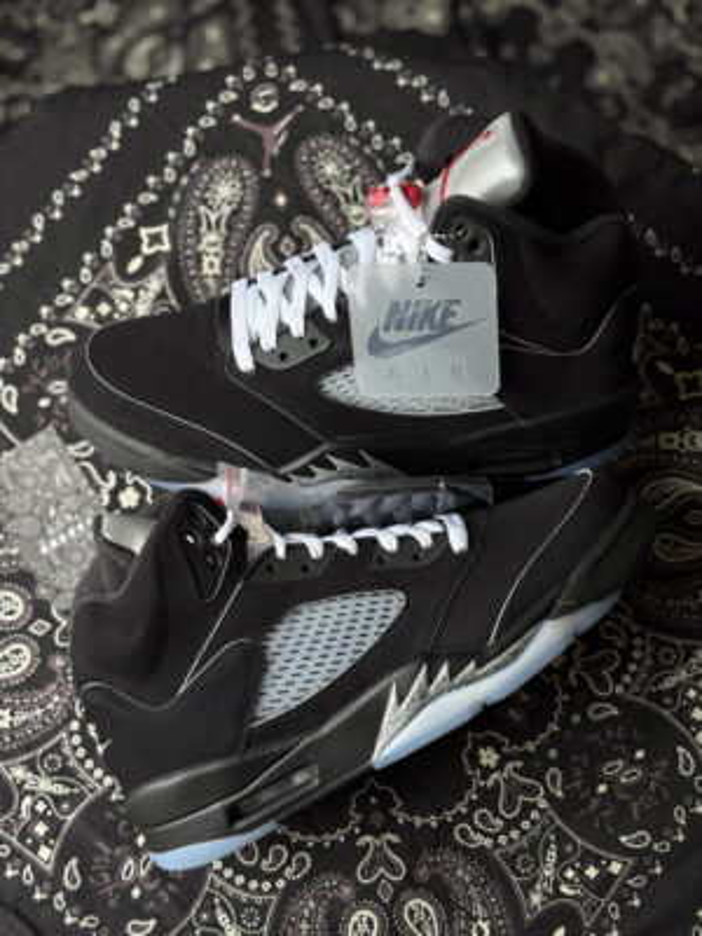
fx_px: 1406
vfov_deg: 36.8
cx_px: 351
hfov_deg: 28.0
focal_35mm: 52
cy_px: 468
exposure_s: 1/293
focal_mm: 5.96
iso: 32
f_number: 1.6
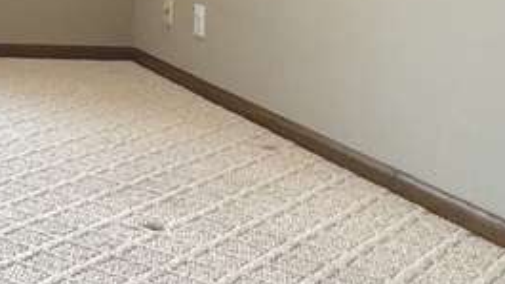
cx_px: -387
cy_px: -128
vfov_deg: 13.8
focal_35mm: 83
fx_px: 1111
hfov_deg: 19.6
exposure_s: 1/120
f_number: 2.2
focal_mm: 2.22
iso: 160
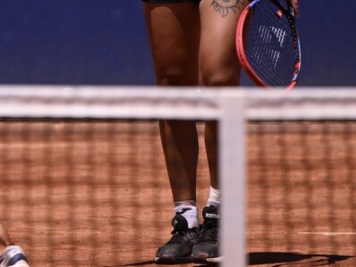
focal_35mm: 582
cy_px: -32
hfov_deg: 3.4
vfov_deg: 2.6
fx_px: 5985
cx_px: 287
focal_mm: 200
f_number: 2.8
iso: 100
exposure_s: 1/3200
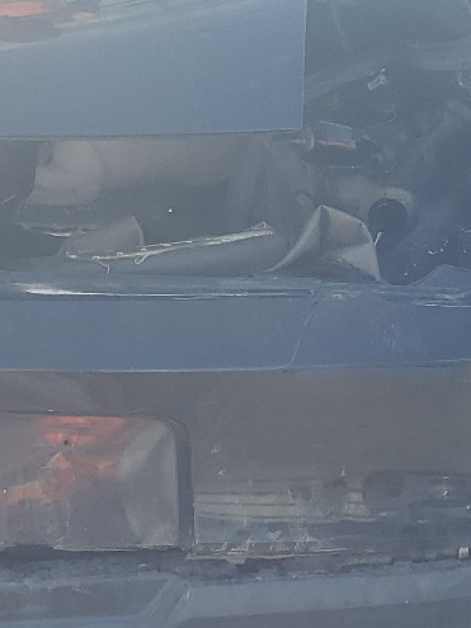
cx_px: -36
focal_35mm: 84
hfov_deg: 17.0
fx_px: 1525
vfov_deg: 23.3
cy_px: 279
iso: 50
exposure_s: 1/769
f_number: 1.5
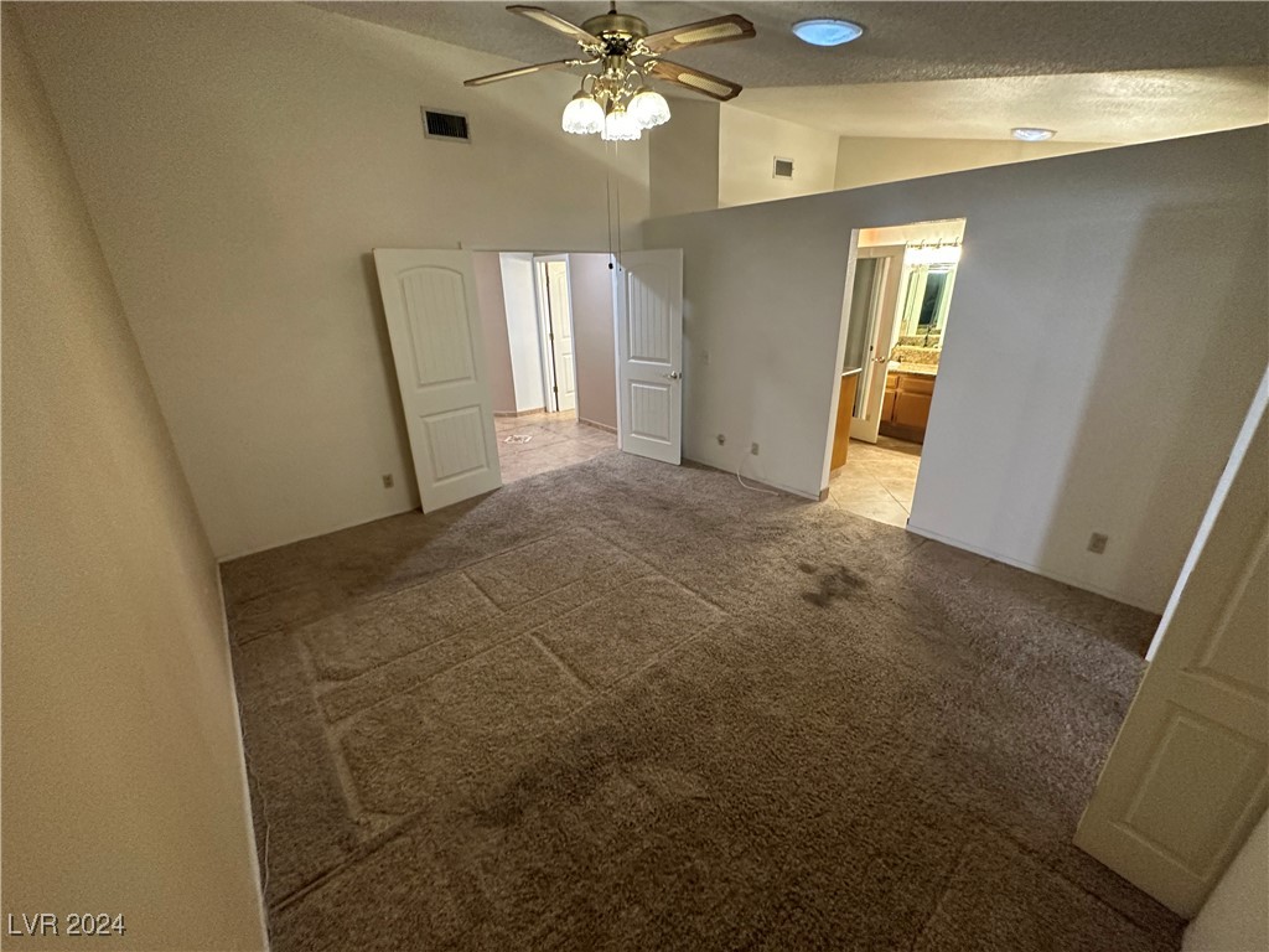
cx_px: 634
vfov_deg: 85.7
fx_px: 513
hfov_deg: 102.1
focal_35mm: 14
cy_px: 476
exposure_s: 1/60
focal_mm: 2.22
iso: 400
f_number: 2.2
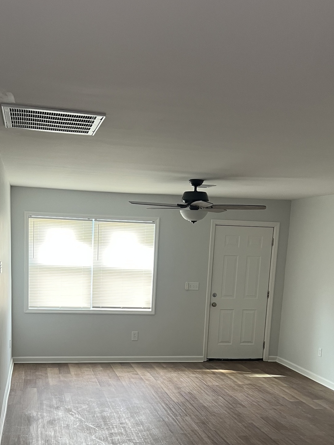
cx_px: 128
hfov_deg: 35.0
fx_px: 527
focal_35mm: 41
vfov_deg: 44.5
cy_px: 326
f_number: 1.5
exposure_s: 1/78
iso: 125
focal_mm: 5.7
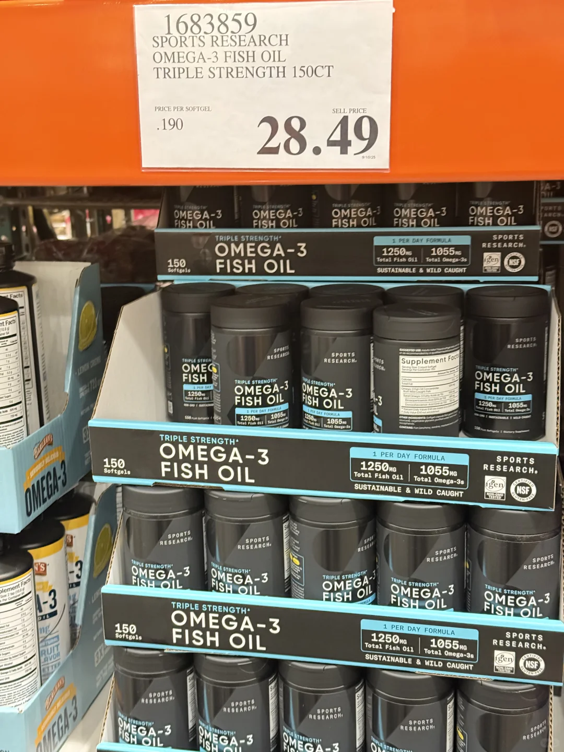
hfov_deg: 30.3
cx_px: 282
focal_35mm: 48
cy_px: 376
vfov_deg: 39.7
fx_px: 1043
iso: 640
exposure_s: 1/30
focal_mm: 6.76
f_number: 1.78
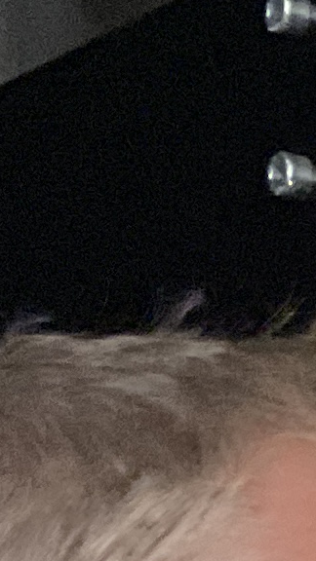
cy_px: 1340
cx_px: 948
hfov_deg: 5.2
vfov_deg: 8.8
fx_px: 3292
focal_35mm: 221
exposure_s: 1/50
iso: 250
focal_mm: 3
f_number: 1.8
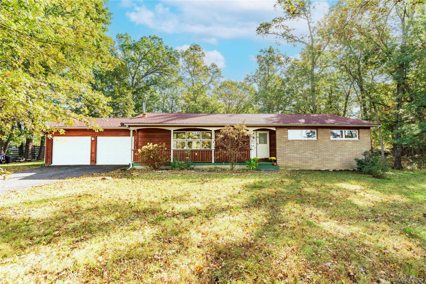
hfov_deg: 96.7
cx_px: 213
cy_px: 142
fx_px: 189
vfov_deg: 73.7
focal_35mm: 16
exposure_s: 1/125
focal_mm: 16
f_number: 9
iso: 400
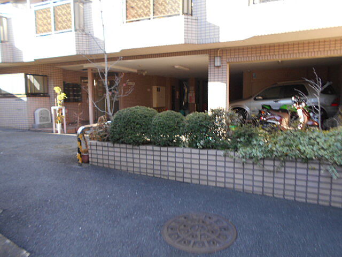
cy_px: 128
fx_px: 257
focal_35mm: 26
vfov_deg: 53.1
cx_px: 171
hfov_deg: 67.3
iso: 80
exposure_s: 1/60
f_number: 3.2
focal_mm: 4.6
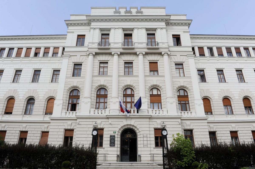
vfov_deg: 53.1
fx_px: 170
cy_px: 84
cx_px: 128
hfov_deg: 73.8
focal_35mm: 24
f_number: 13
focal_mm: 24
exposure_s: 1/200
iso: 250
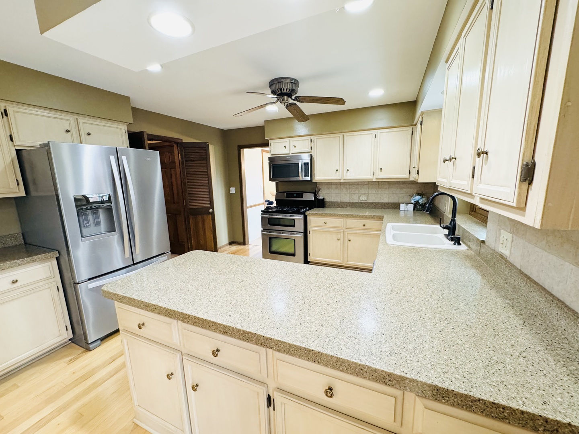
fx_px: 234
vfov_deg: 85.7
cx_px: 290
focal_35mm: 14
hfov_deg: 102.1
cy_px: 217
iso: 320
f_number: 2.2
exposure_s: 1/60
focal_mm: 2.22
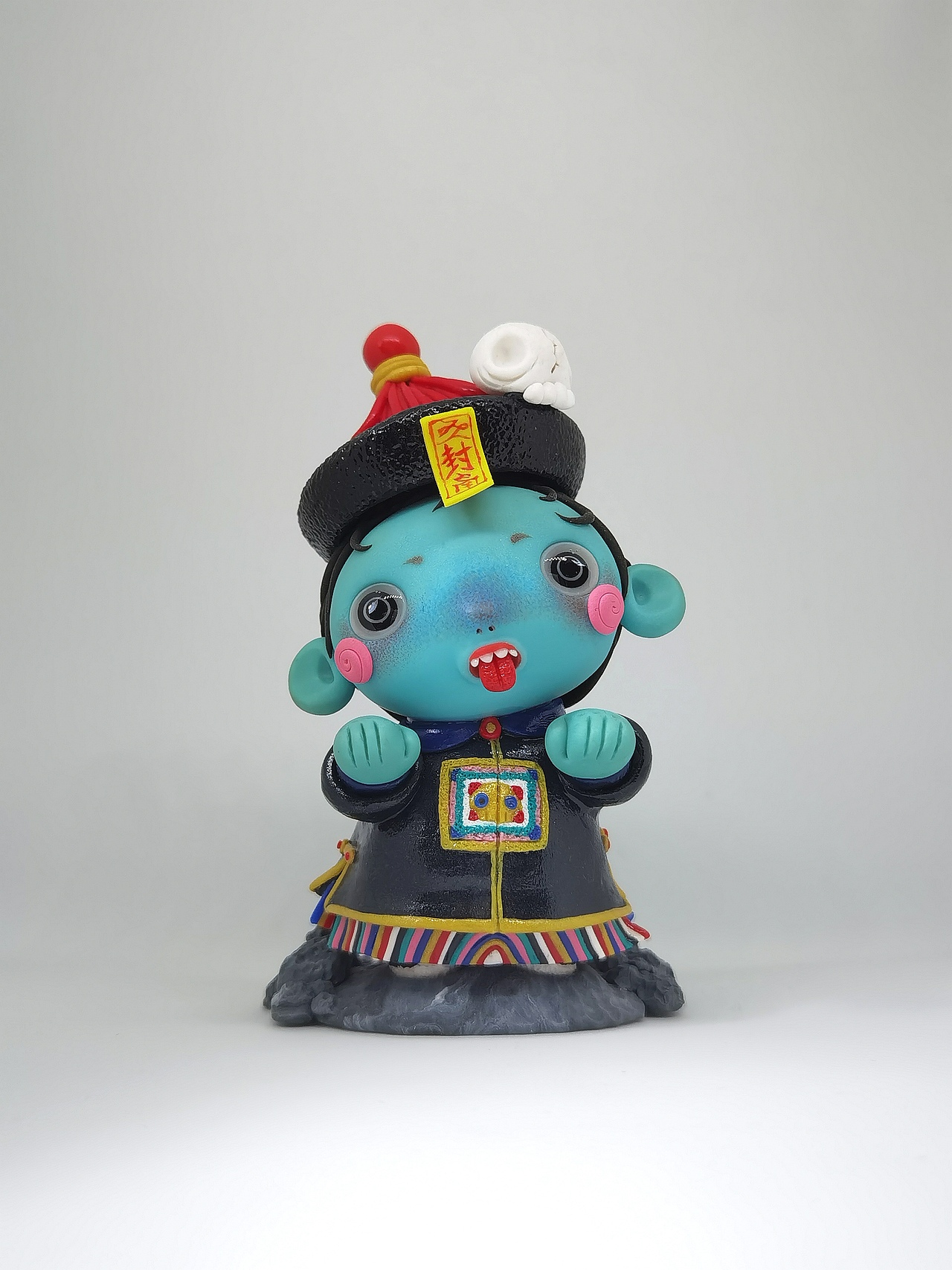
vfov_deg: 45.8
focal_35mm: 41
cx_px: 476
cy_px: 635
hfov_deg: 35.1
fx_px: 1504
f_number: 1.9
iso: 50
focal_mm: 6.71
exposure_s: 1/222
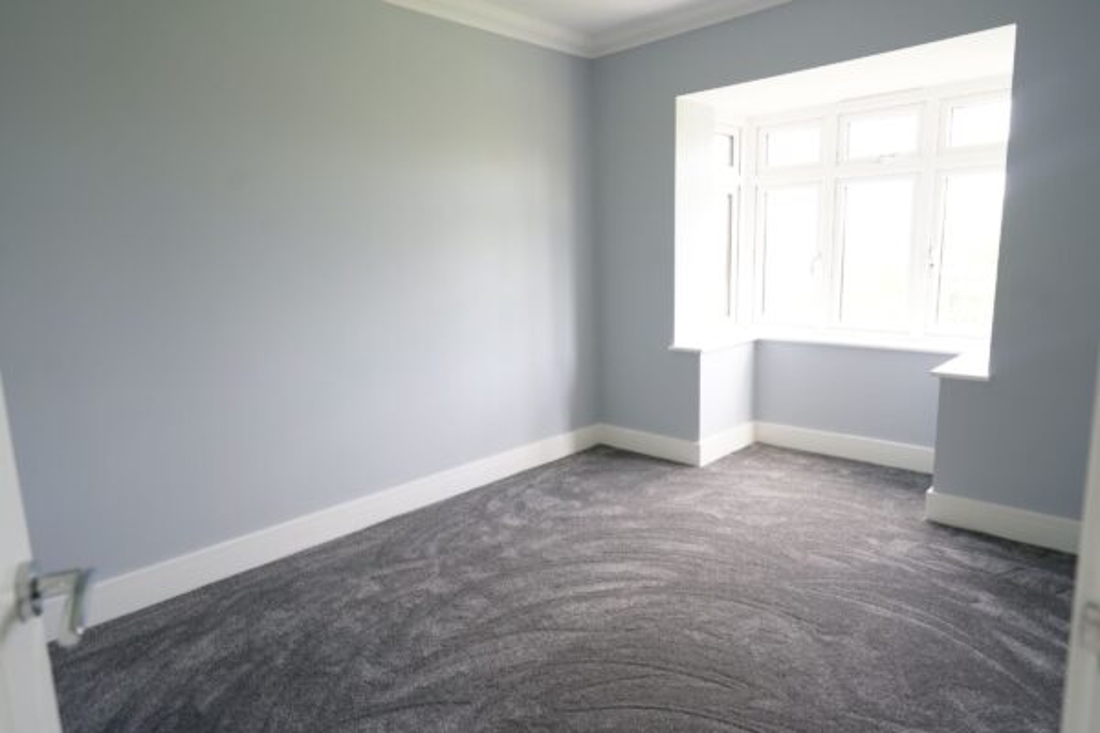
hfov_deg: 81.2
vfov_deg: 59.5
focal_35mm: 21
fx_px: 642
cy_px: 366
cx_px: 550
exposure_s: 1/60
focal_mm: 21
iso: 400
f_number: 4
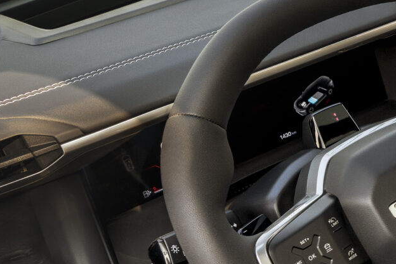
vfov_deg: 17.5
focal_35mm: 78
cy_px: 171
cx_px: 663
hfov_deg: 20.4
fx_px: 858
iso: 640
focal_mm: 19
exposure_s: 1/250
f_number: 8
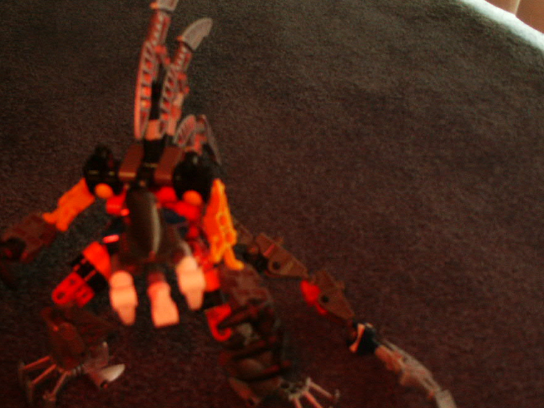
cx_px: 207
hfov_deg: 37.3
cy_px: 243
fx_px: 802
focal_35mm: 51
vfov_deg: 28.5
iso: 200
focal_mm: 7.18
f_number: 3
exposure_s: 1/45
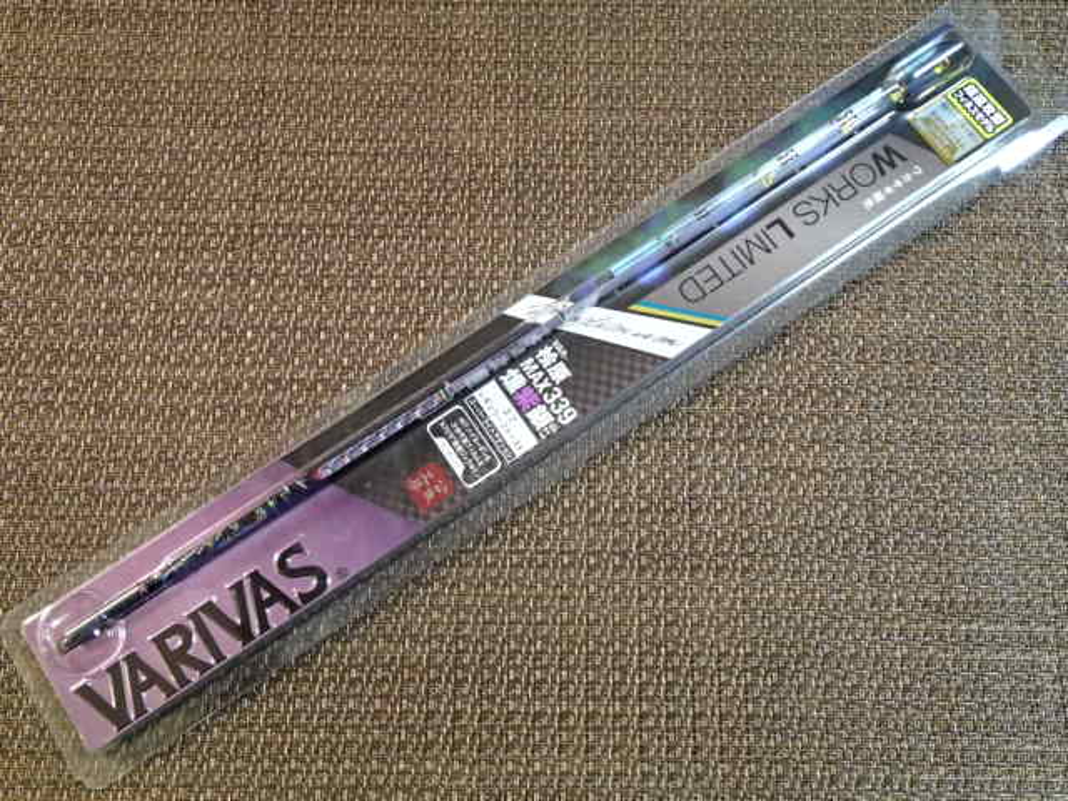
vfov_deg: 36.0
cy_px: 400
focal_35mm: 40
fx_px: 1234
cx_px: 534
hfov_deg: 46.8
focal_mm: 7.34
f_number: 2.8
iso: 800
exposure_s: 1/40
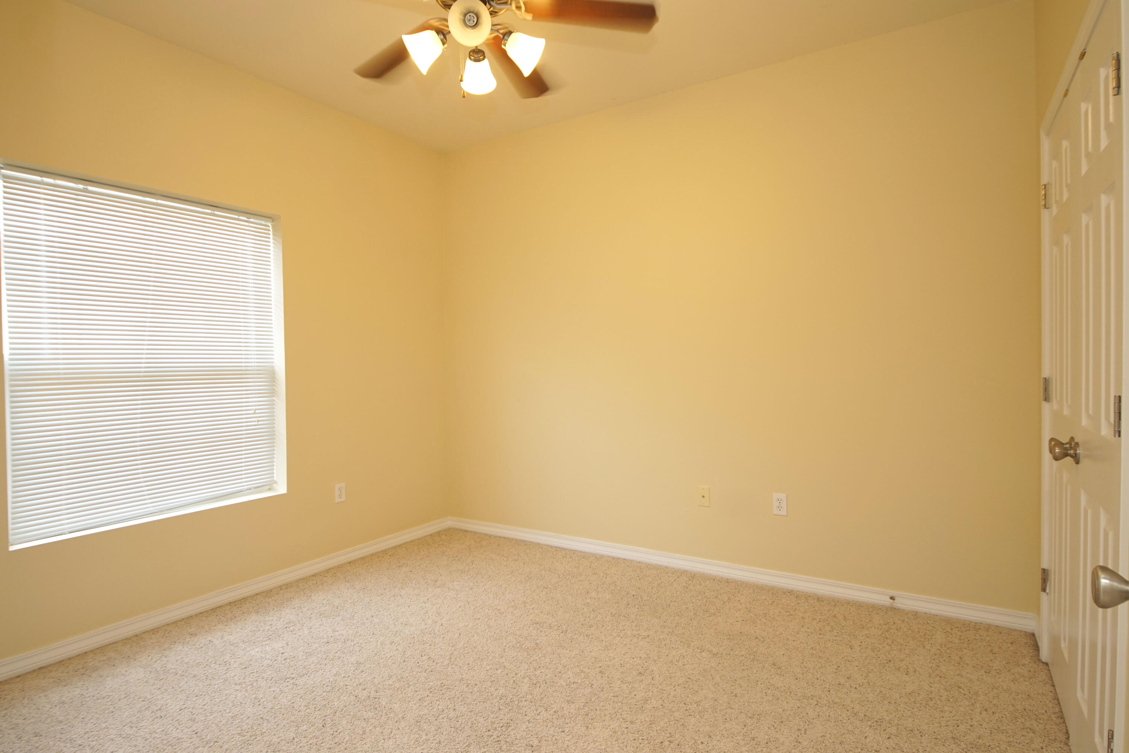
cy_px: 376
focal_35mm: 18
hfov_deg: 90.0
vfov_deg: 67.4
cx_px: 564
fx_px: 565
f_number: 4.5
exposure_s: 1/60
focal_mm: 12
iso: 500
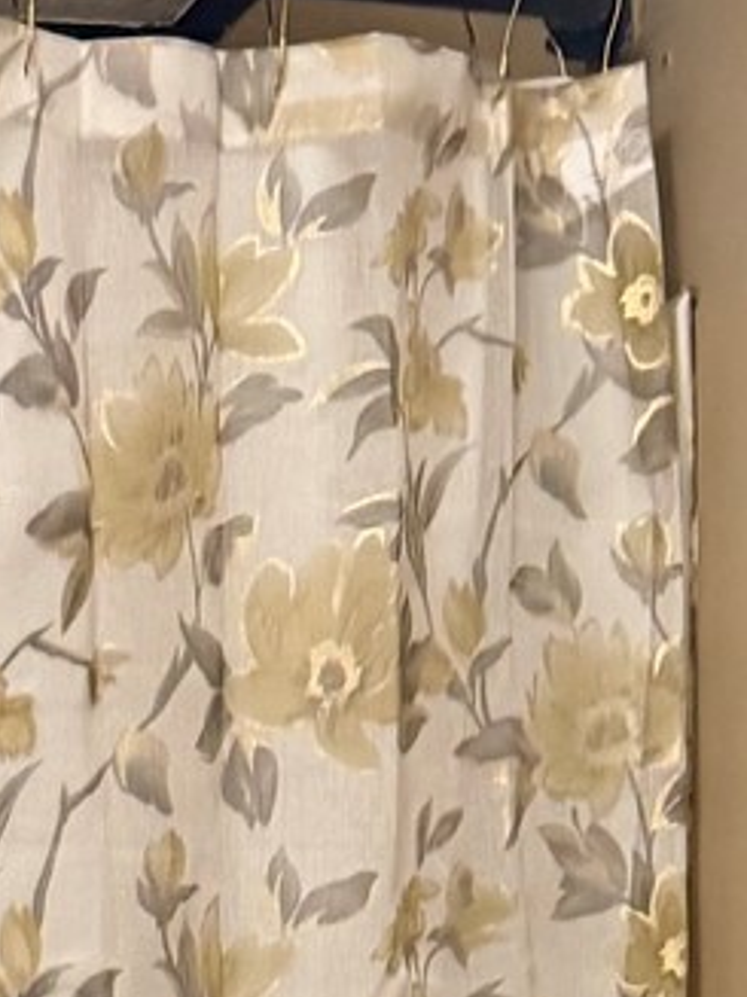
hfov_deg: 10.3
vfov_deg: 12.5
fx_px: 4060
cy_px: 1924
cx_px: -177
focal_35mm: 141
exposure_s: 1/60
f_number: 1.78
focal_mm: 6.76
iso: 320
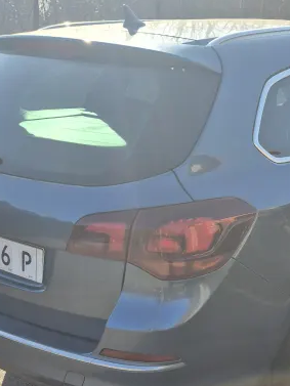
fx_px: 581
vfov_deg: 34.0
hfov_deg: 27.7
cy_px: 375
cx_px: 215
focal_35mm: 52
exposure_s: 1/710
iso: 25
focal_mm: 5.4
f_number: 1.8
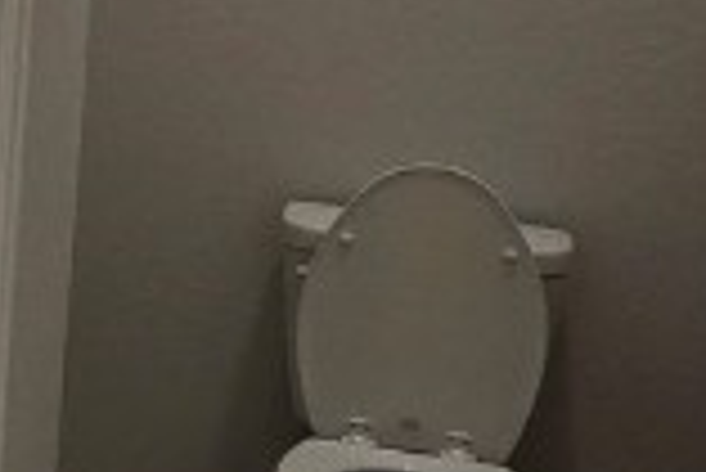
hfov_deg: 18.8
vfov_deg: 15.5
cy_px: 108
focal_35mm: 88
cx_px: -495
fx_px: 1727
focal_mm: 2.2
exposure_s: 1/100
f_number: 2.2
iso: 125
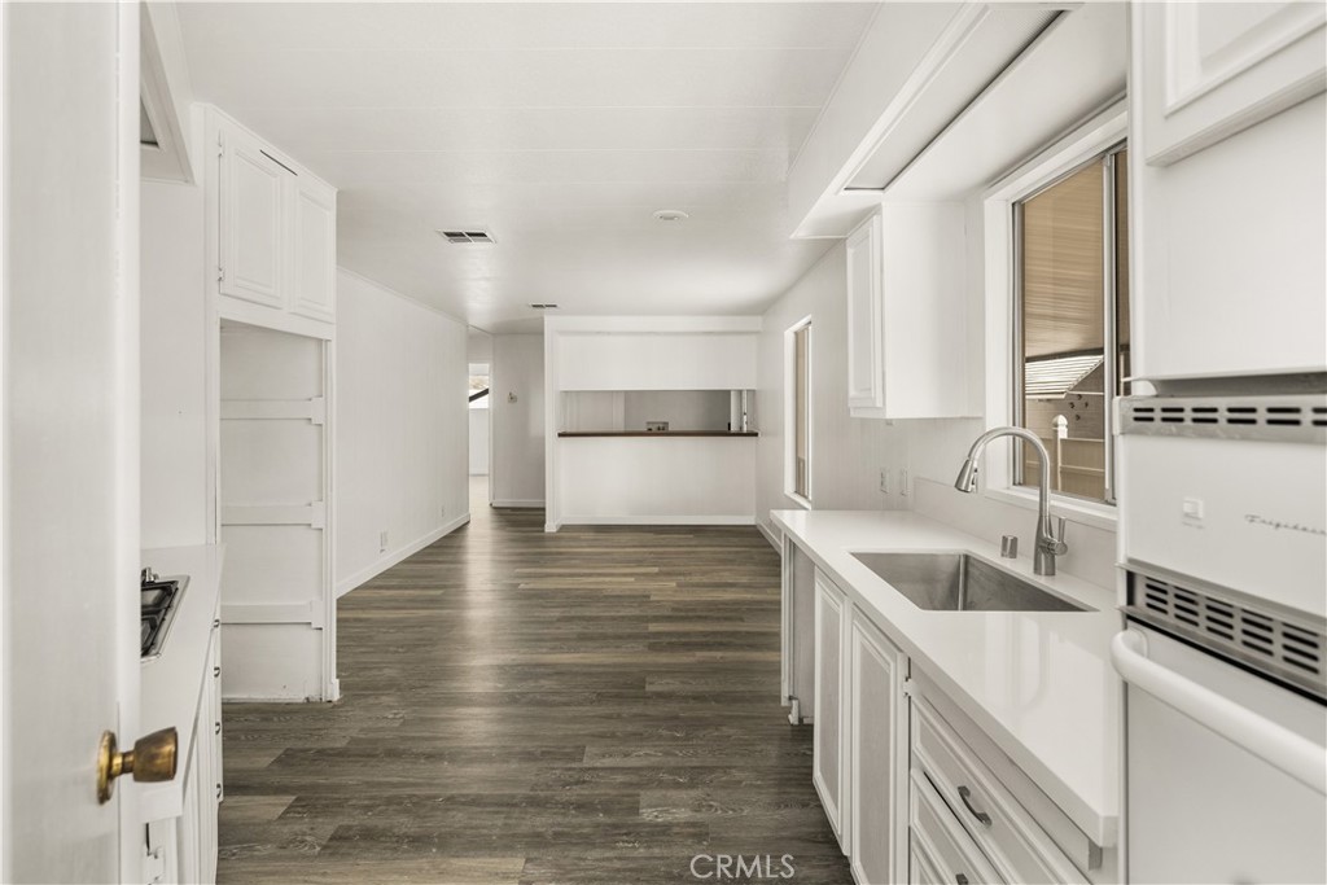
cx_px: 664
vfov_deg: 67.4
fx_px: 664
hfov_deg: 90.0
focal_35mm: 18
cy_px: 442
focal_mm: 18
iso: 100
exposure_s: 1/1.67
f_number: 5.6
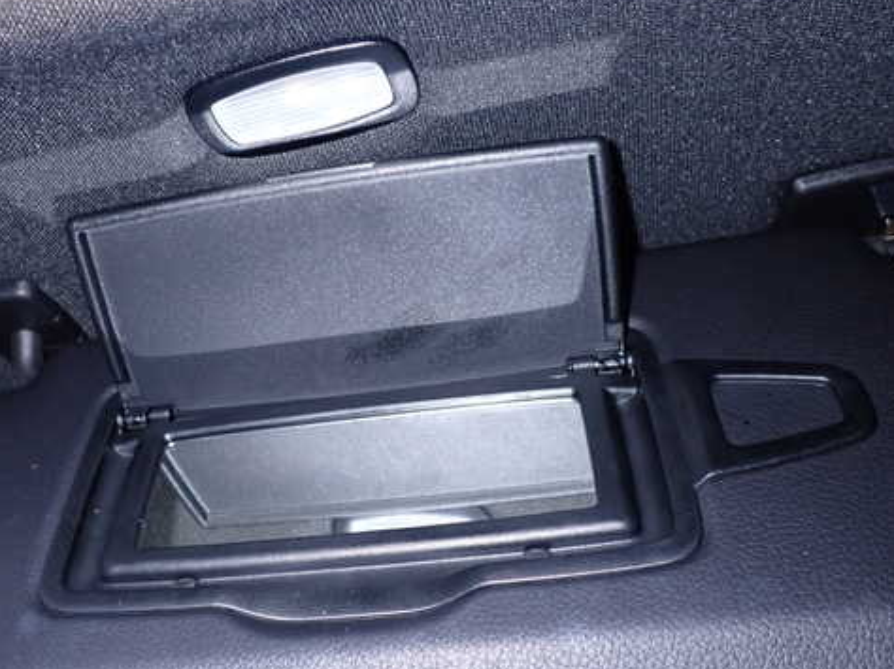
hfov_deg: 48.6
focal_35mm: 38
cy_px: 351
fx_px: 981
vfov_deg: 37.7
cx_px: 338
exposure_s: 1/30
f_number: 6.3
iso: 400
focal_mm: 5.4
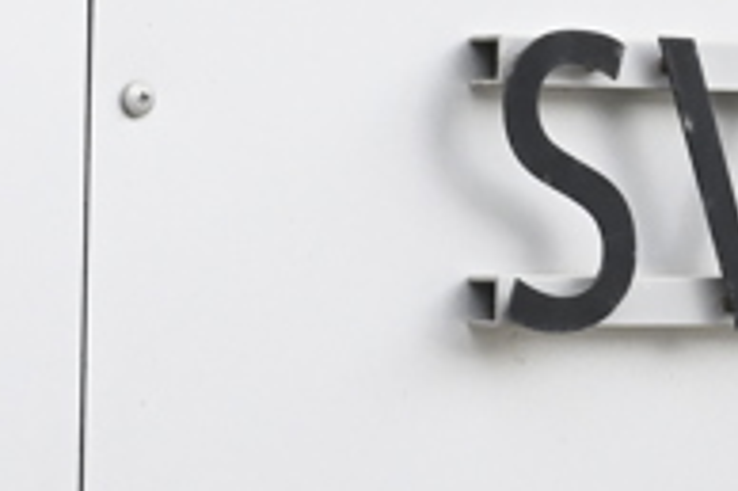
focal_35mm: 308
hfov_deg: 6.6
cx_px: 1111
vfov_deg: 4.4
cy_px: -415
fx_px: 6309
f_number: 5.6
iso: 1250
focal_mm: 44
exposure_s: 1/400
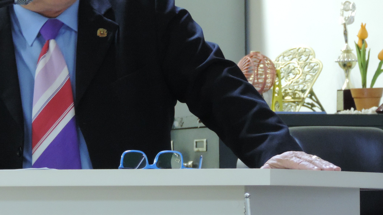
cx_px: 95
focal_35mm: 467
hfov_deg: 4.6
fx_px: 4743
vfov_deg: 2.6
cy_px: 1
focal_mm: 49
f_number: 4.7
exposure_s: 1/6
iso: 800
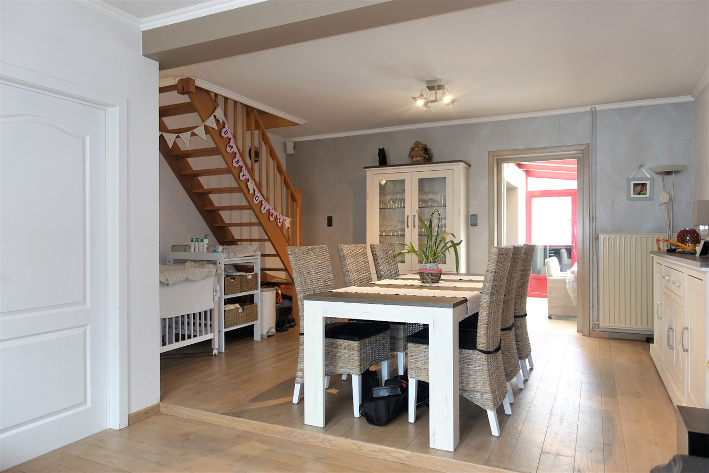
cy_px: 236
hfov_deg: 73.7
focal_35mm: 24
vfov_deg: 53.1
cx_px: 354
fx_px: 473
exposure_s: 1/30
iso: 125
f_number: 2
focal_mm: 8.8
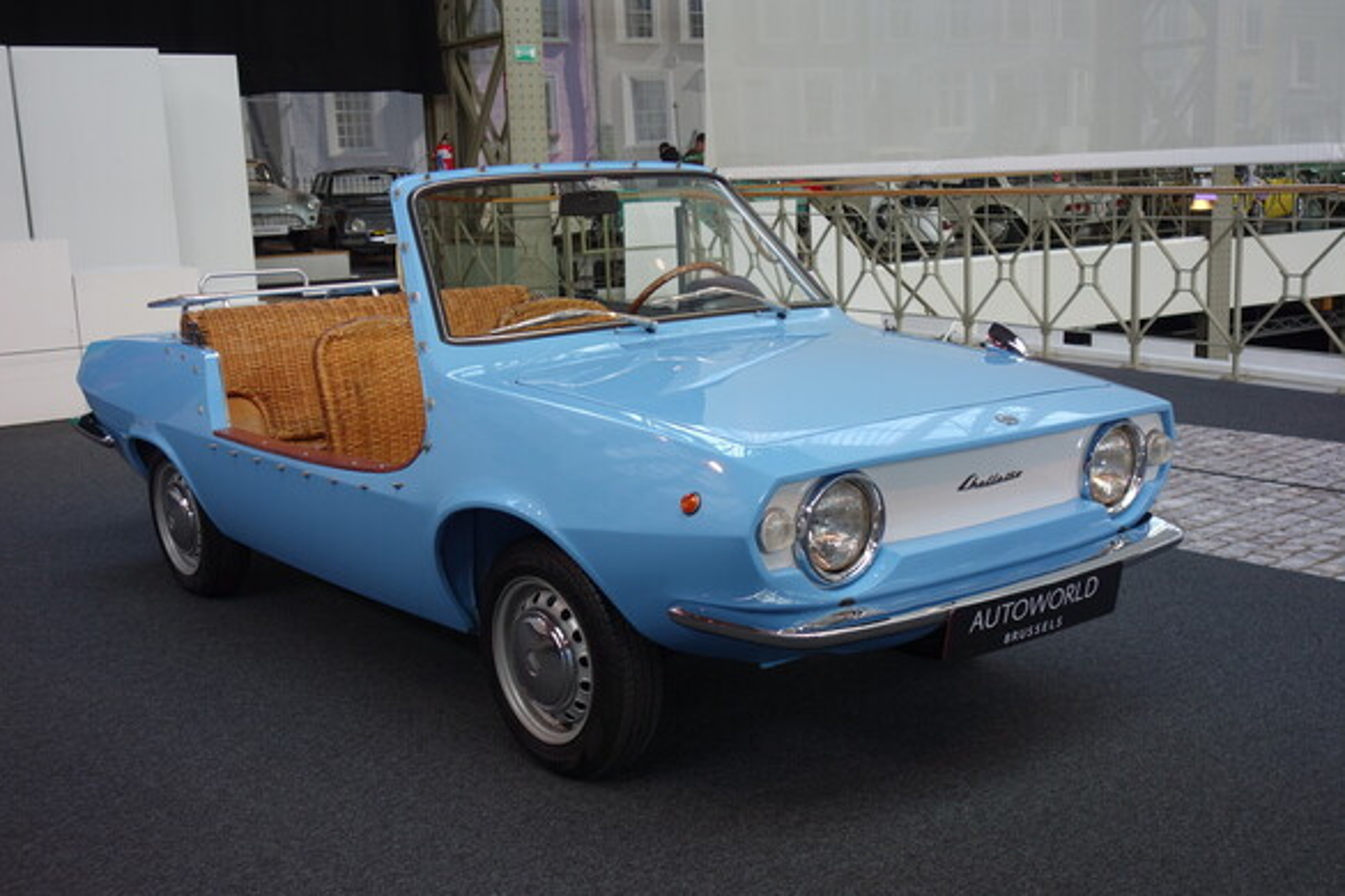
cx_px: 667
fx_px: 1494
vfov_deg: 33.4
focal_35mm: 40
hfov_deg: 48.5
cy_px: 457
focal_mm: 14.57
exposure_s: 1/100
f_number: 2.8
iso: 125
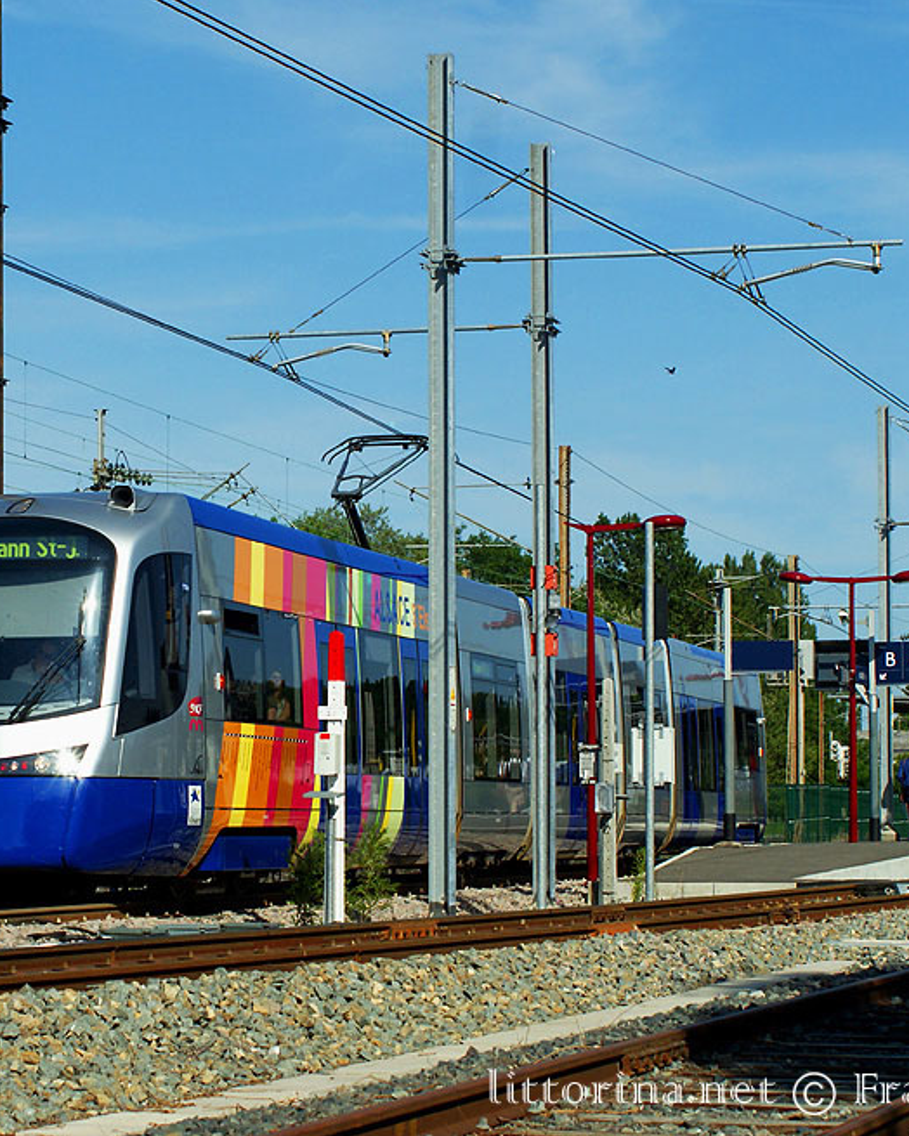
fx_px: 2959
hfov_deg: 17.4
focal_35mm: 88
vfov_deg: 21.7
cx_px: 295
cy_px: 564
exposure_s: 1/500
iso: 200
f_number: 9
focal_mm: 40
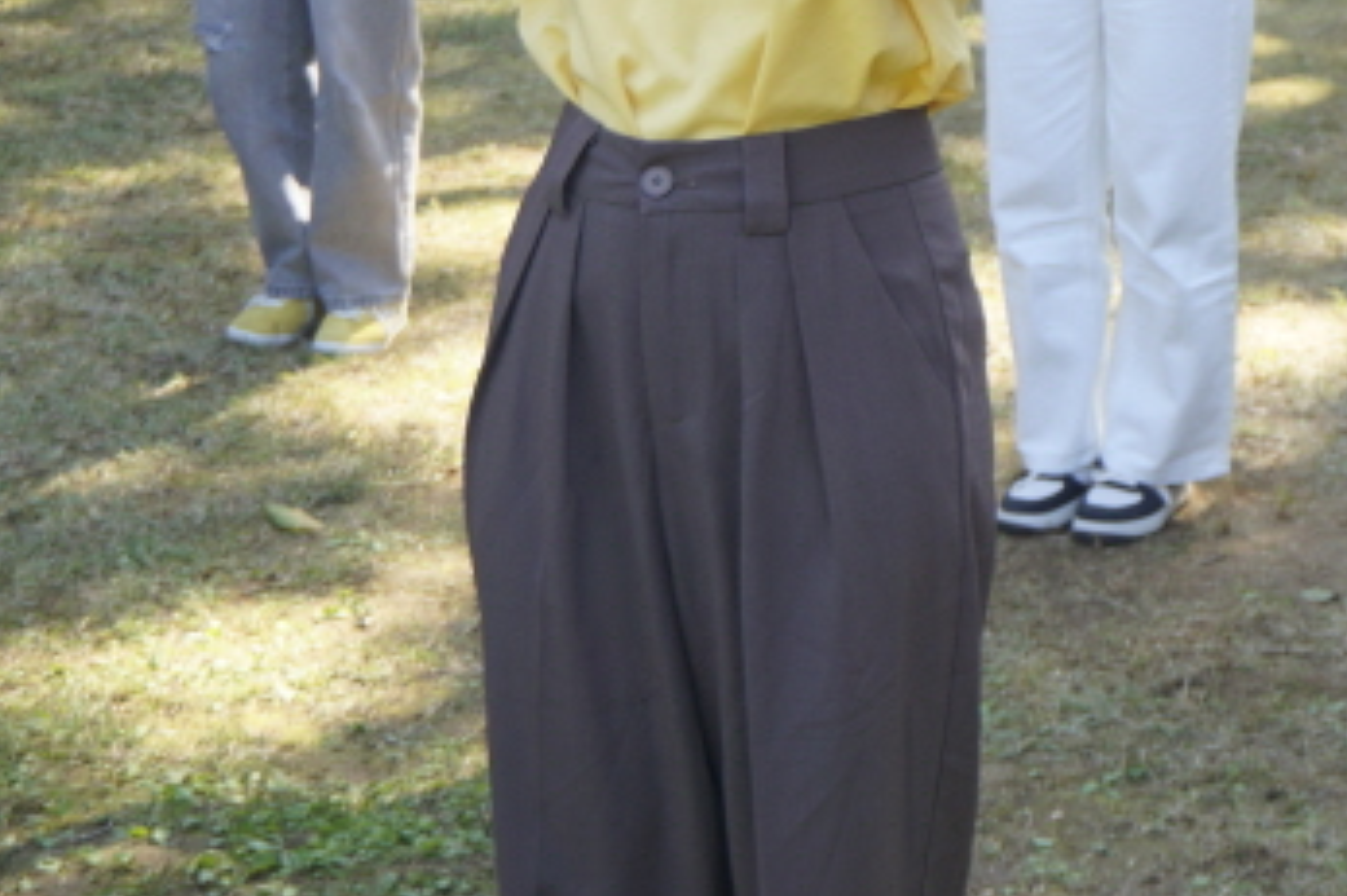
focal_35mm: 100
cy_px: -72
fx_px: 3745
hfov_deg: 19.4
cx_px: 1541
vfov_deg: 13.4
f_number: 4.5
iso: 200
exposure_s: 1/160
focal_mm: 29
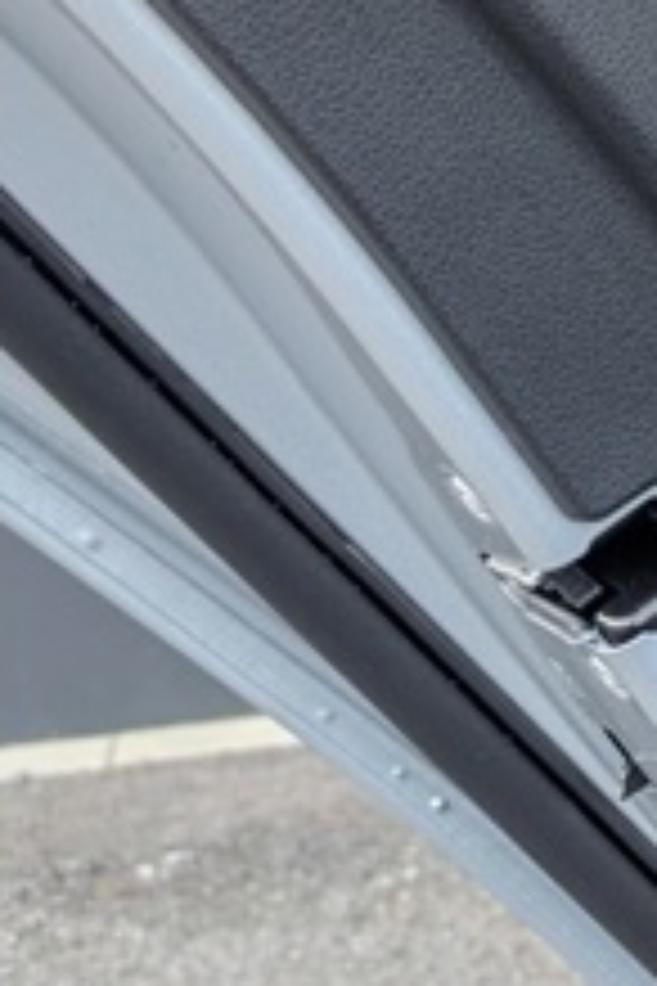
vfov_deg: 22.1
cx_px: 1750
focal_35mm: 91
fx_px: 2491
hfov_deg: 11.4
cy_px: 198
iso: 188
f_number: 1.68
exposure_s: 1/113
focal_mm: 6.9
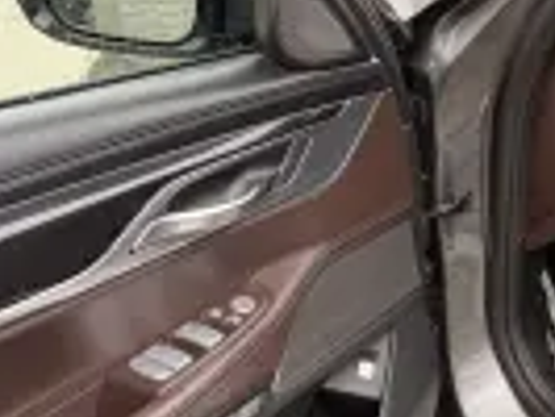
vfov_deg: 22.6
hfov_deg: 26.0
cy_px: 163
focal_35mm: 65
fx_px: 1043
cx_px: 697
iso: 80
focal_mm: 6.76
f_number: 1.78
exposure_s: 1/216
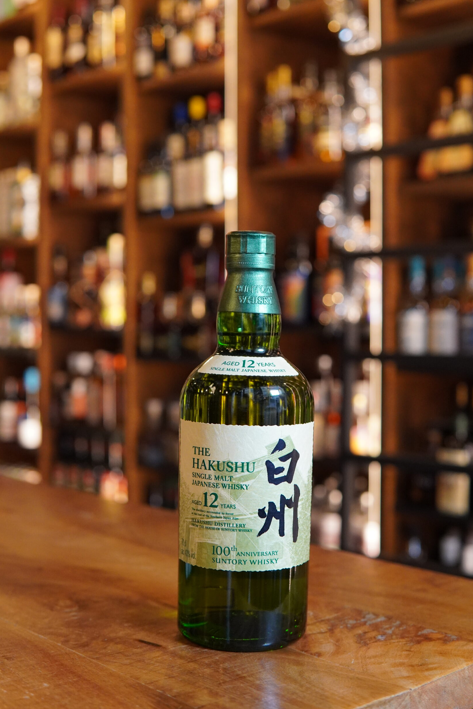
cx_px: 246
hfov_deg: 28.6
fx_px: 926
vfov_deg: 41.9
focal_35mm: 47
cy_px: 354
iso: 1600
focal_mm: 30
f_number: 3.2
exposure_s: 1/160
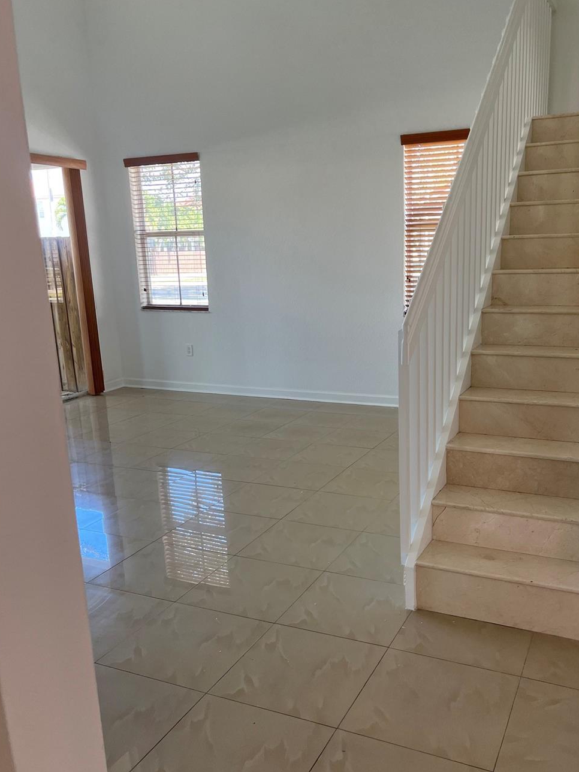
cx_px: 327
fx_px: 691
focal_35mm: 31
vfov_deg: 58.2
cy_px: 428
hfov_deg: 45.3
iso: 80
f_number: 1.6
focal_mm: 5.1
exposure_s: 1/120
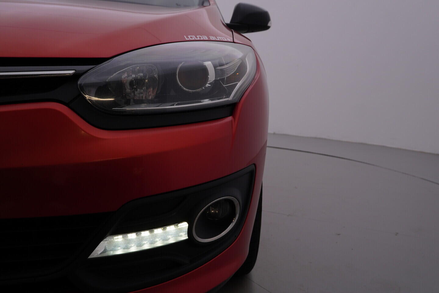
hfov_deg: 53.1
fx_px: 439
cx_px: 220
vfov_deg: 36.9
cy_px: 146
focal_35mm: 36
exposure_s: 1/160
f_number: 5.6
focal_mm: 24
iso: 125
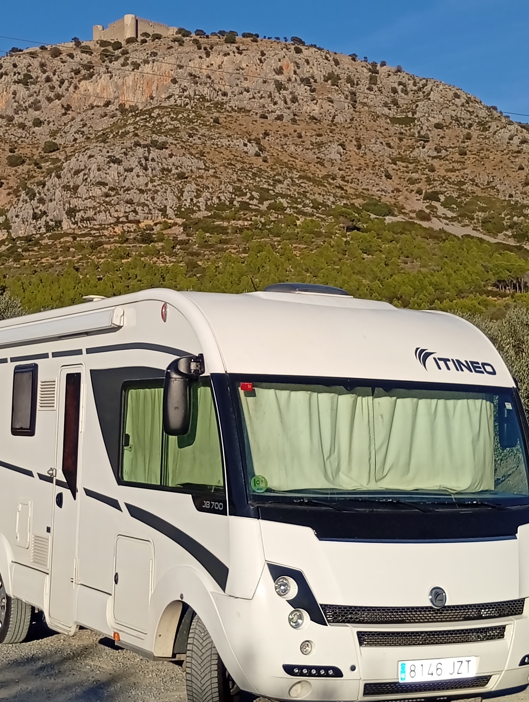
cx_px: 229
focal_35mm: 62
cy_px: 307
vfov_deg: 31.1
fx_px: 1260
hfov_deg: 23.7
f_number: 1.8
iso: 50
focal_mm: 3.84
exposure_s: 1/1980
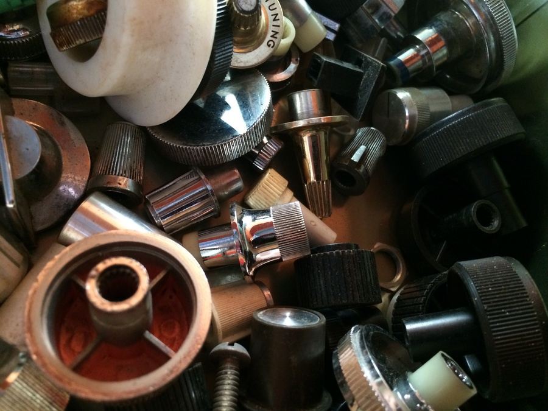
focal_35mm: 30
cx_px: 274
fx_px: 475
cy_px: 206
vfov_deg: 46.8
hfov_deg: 60.0
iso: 320
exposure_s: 1/20
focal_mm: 4.12
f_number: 2.2
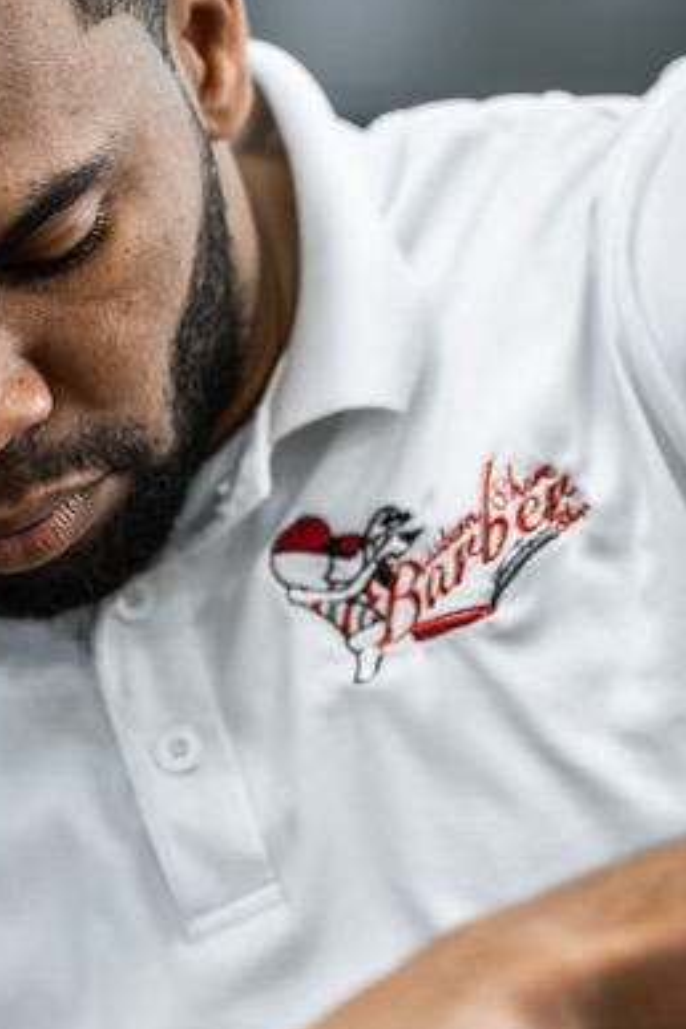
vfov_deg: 5.8
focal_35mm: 357
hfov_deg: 3.8
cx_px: 106
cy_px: 792
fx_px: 10203
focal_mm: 135
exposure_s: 1/125
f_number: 1.8
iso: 100
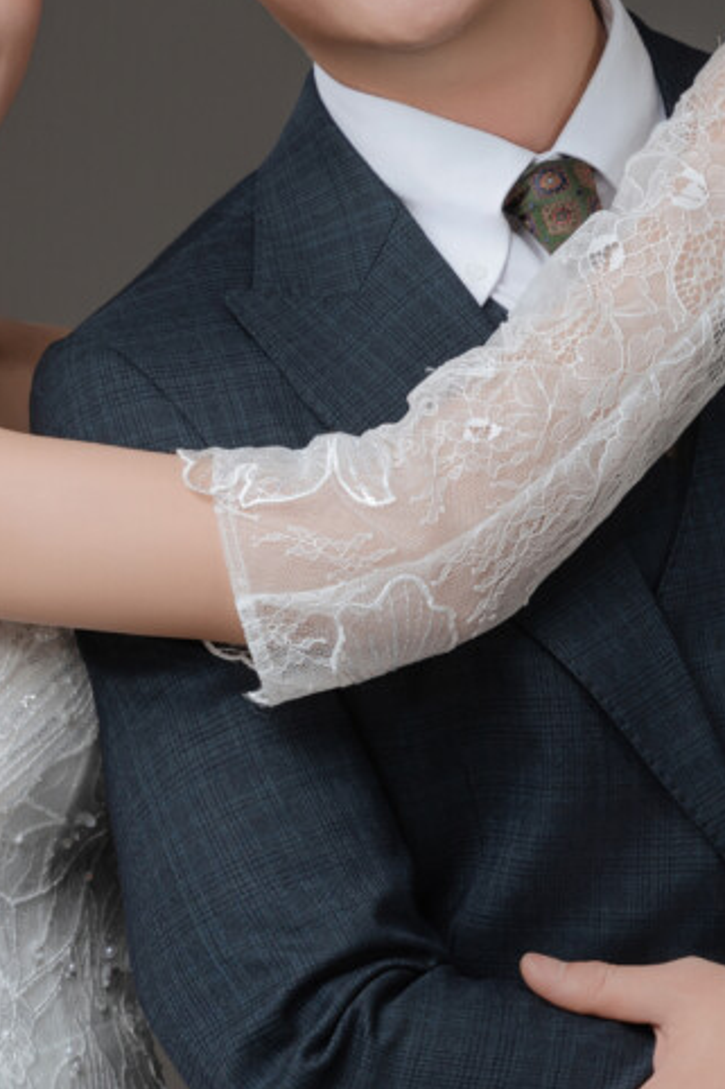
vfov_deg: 11.0
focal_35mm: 186
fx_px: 5631
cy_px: 648
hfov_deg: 7.4
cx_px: 376
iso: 125
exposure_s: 1/160
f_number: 5.6
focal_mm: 64.1
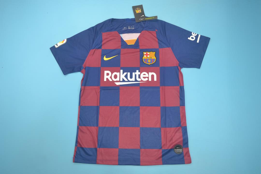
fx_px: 217
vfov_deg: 43.6
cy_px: 87
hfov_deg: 61.9
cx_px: 130
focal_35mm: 30
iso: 200
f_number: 3.8
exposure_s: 1/100
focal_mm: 20
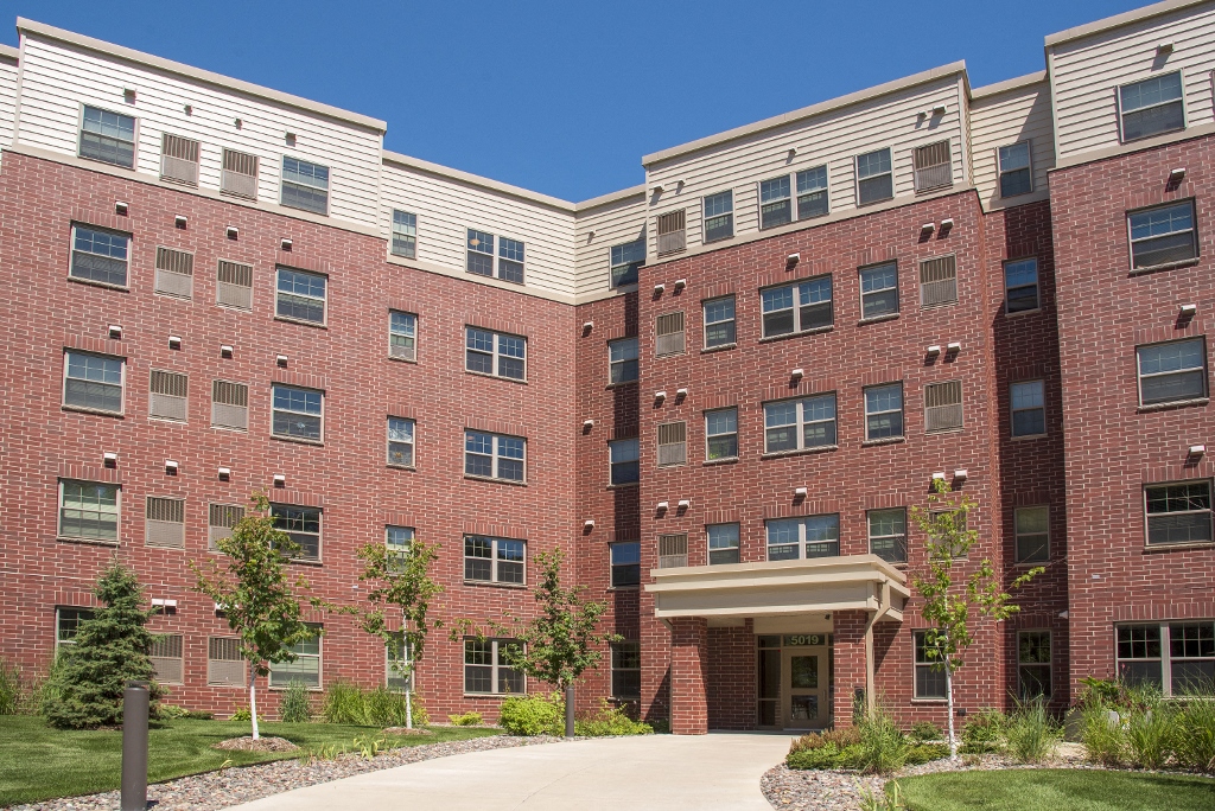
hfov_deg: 73.7
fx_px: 810
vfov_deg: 53.2
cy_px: 406
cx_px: 608
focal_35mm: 24
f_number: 11
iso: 200
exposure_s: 1/500
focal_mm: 24
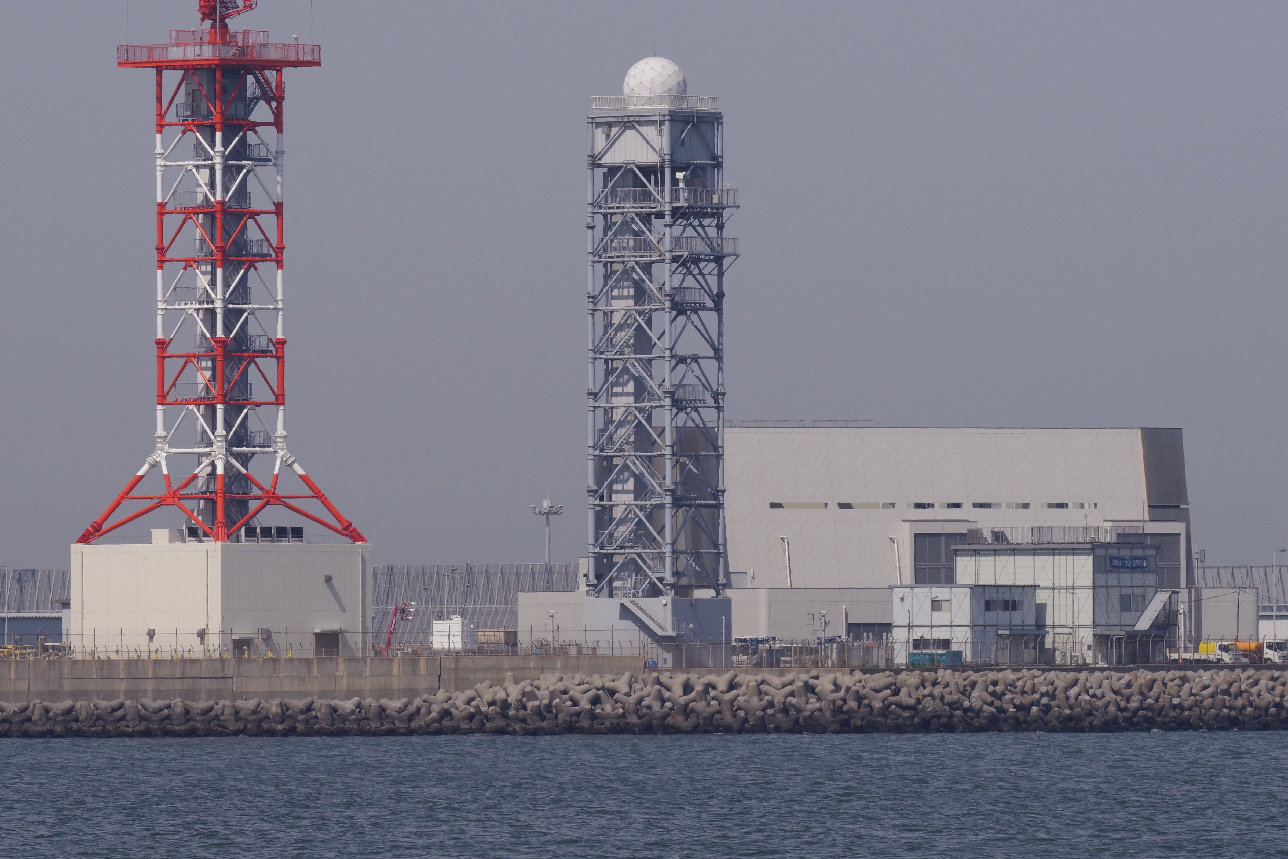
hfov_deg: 4.3
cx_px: 644
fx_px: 16957
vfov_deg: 2.9
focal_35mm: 474
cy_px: 430
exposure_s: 1/1000
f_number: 14
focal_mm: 310
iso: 640
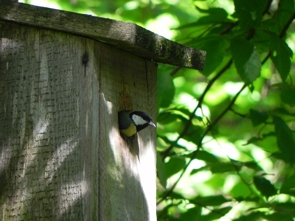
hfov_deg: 2.9
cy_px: 110
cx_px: 148
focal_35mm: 678
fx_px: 5778
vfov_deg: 2.2
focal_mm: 120
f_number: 5
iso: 276
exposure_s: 1/60
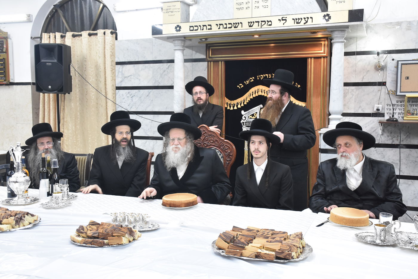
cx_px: 209
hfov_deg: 49.5
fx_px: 453
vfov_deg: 34.2
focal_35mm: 39
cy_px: 140
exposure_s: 1/100
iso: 1600
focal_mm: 26
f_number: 5.6
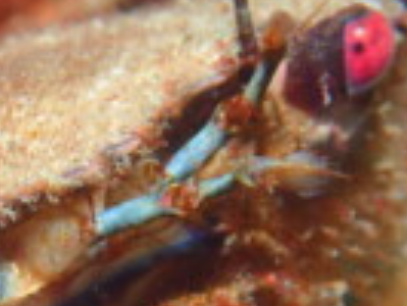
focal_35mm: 278
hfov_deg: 7.1
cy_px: 306
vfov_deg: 5.3
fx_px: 3272
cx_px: 18
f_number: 6.3
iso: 200
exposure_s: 1/200
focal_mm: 18
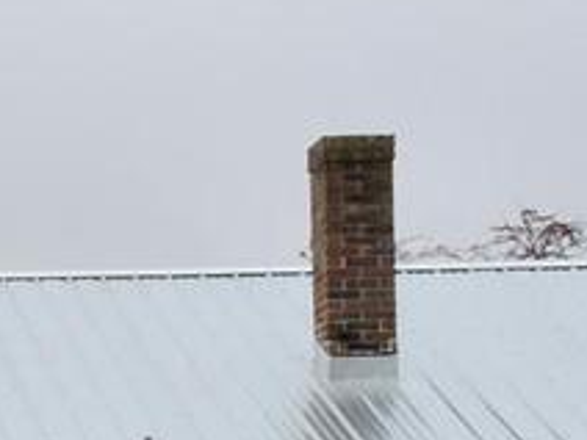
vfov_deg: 7.2
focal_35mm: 204
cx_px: -936
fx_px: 3459
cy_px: 614
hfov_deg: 8.6
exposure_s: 1/400
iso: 100
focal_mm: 5.4
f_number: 5
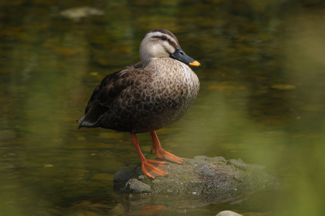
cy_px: 108
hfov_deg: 2.8
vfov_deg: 1.8
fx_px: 6763
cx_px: 162
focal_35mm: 750
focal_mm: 500
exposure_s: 1/1000
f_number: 7.1
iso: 400
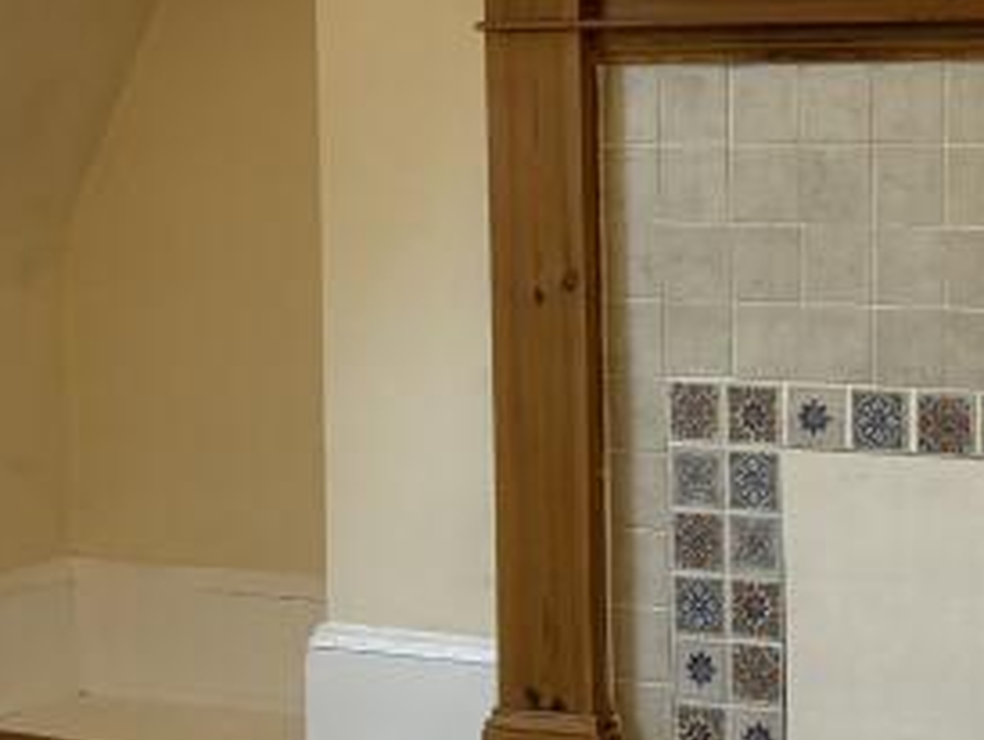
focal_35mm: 97
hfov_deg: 19.8
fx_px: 2760
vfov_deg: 15.3
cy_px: 280
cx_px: 883
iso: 125
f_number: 1.6
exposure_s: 1/99
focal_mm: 5.96
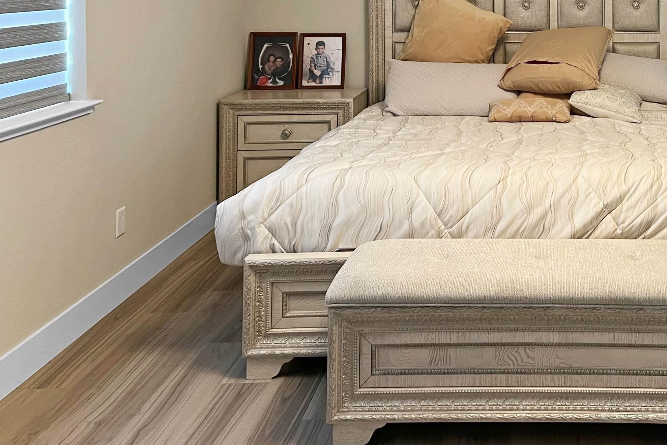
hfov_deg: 44.7
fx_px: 778
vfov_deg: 30.9
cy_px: 71
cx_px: 509
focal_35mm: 42
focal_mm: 5.7
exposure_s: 1/60
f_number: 1.5
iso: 200
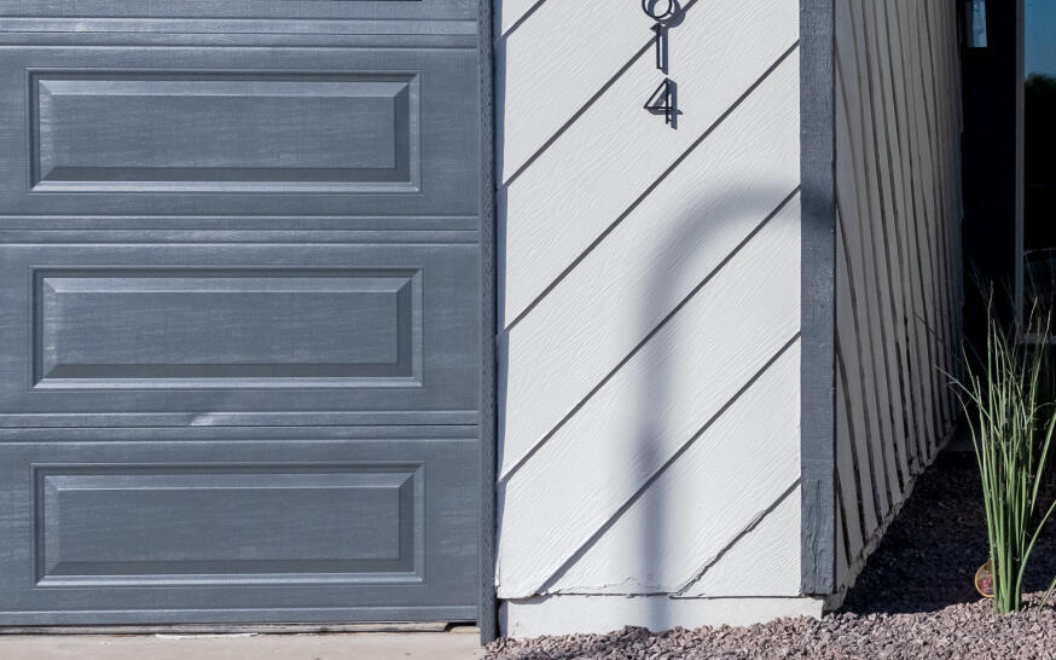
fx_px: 2669
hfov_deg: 20.8
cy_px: 141
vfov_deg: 14.0
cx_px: 1290
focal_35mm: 93
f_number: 10
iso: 250
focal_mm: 26.5
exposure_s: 1/8000
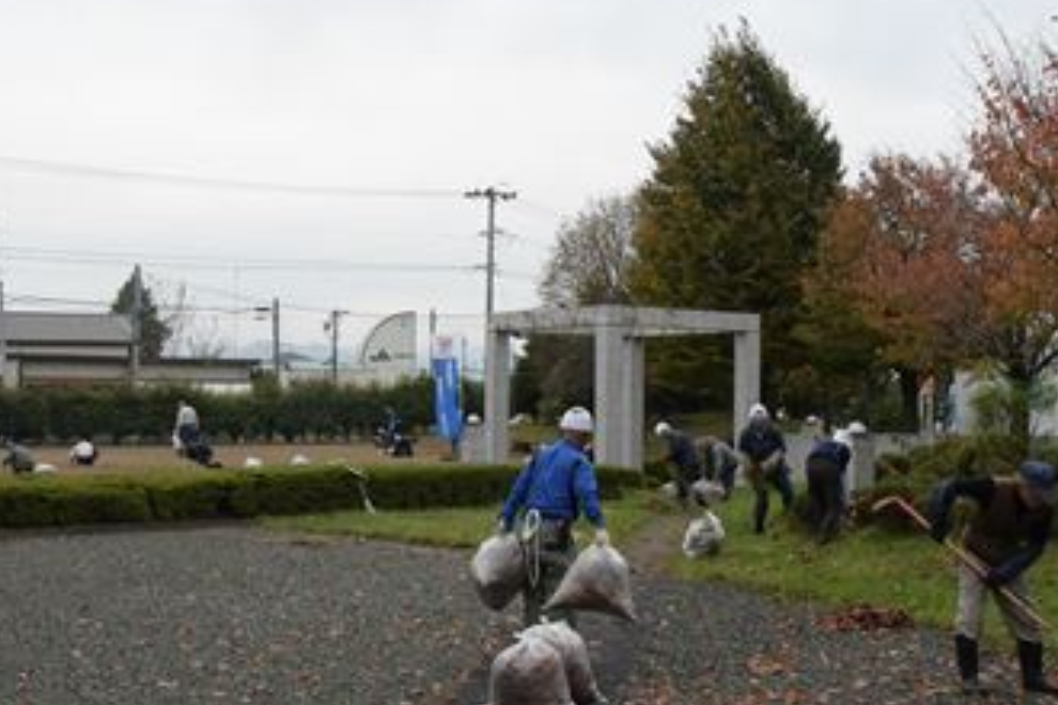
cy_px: 332
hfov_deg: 39.4
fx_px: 1469
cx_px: 638
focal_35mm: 50
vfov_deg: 27.0
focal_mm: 22
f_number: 16
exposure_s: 1/1000
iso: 3200
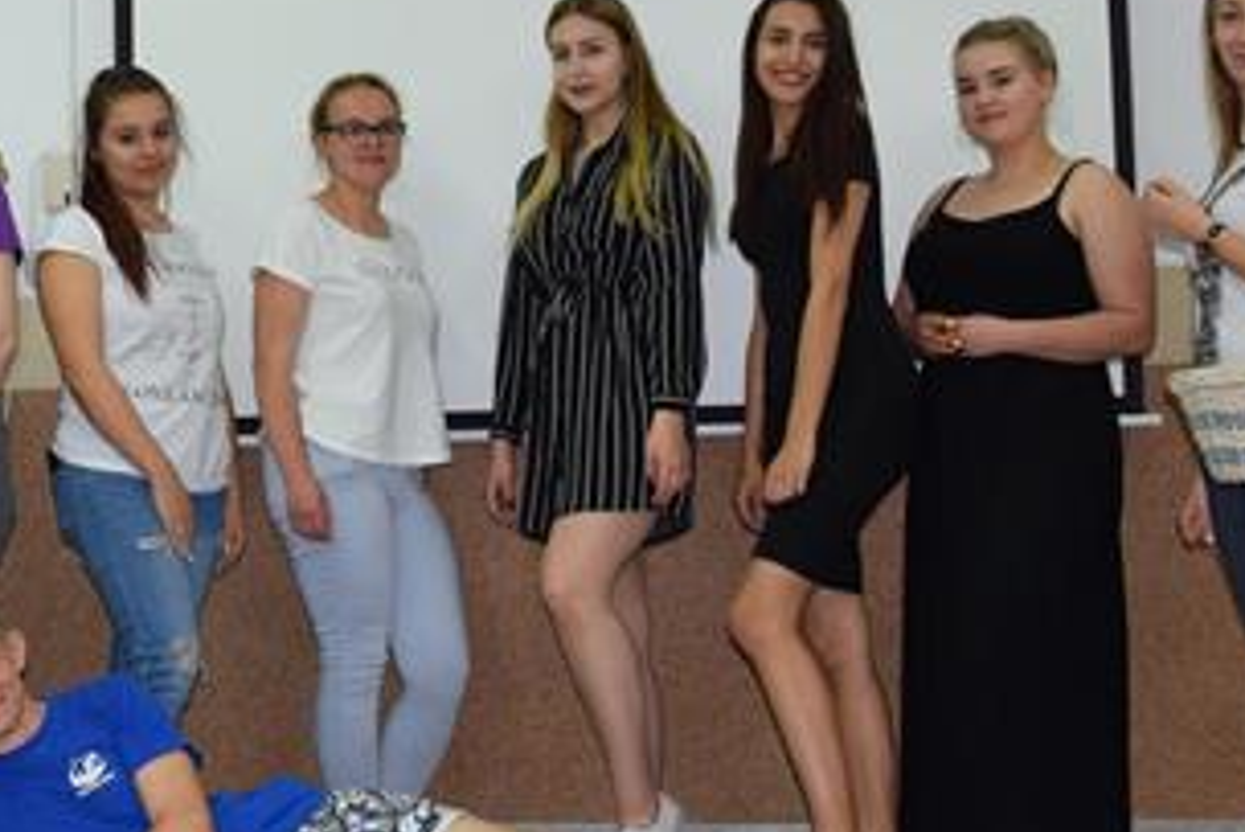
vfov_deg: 21.3
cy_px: 398
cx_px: 221
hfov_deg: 30.5
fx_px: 2214
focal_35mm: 64
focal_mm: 18
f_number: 5
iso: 800
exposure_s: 1/100
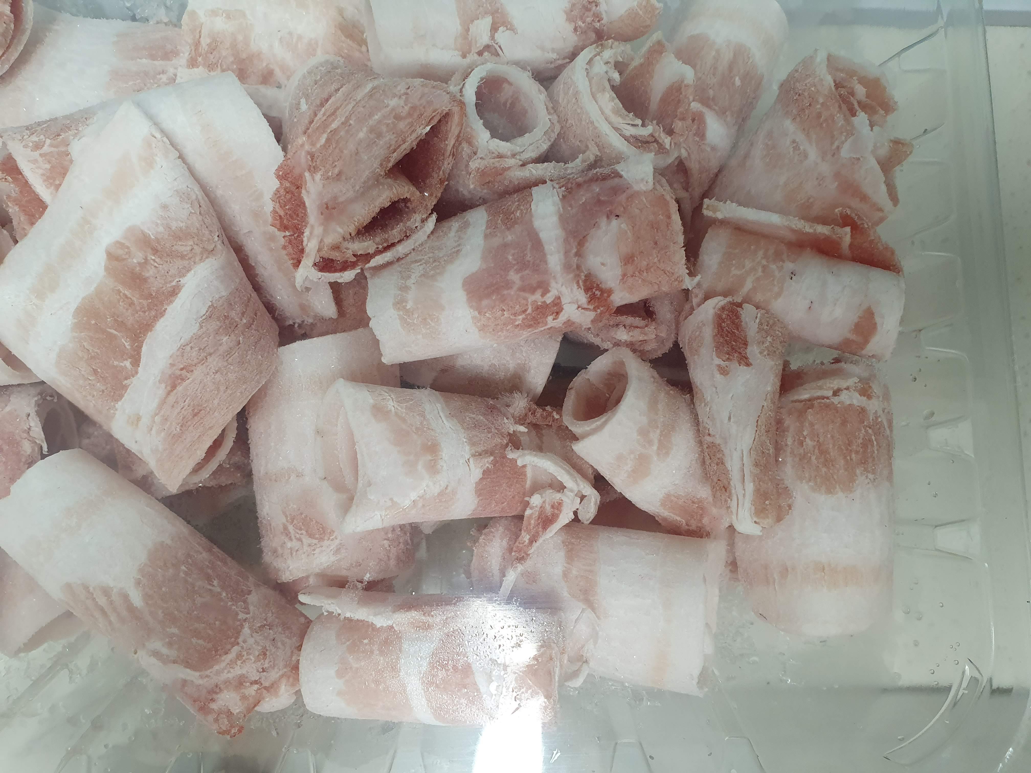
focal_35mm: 26
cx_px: 516
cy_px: 386
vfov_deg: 53.1
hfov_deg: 67.3
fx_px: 774
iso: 200
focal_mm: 4.32
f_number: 2.4
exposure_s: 1/120
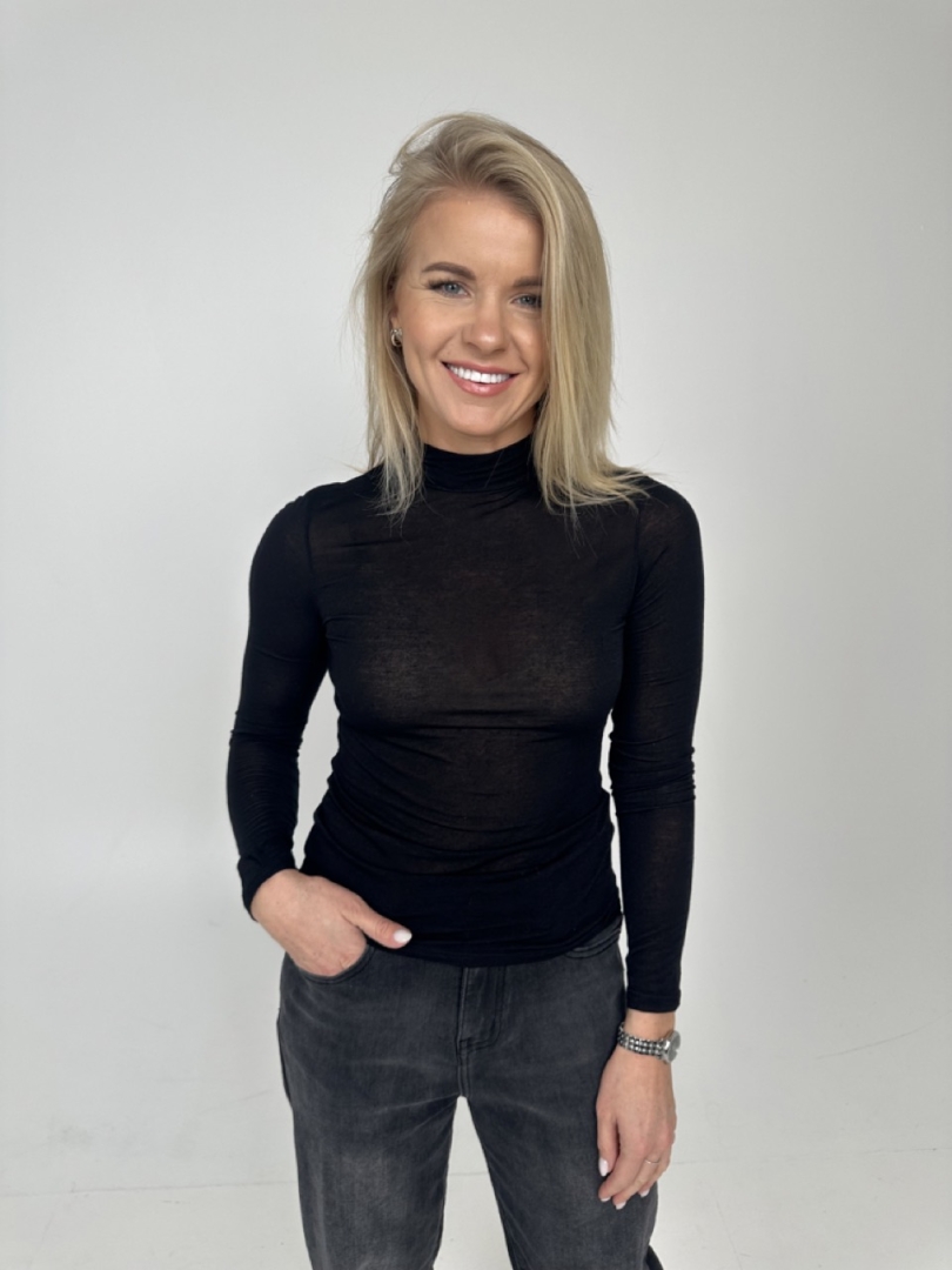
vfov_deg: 71.6
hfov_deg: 56.8
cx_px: 476
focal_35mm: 24
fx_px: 880
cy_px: 635
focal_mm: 6.86
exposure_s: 1/257
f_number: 1.78
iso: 80
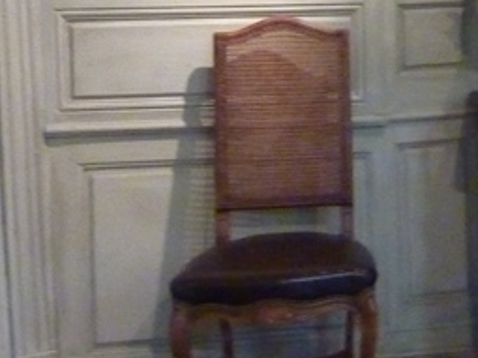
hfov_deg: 19.8
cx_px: 626
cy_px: -32
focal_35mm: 91
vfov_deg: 15.8
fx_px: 1256
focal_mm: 4.7
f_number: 3.4
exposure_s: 1/15
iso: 800
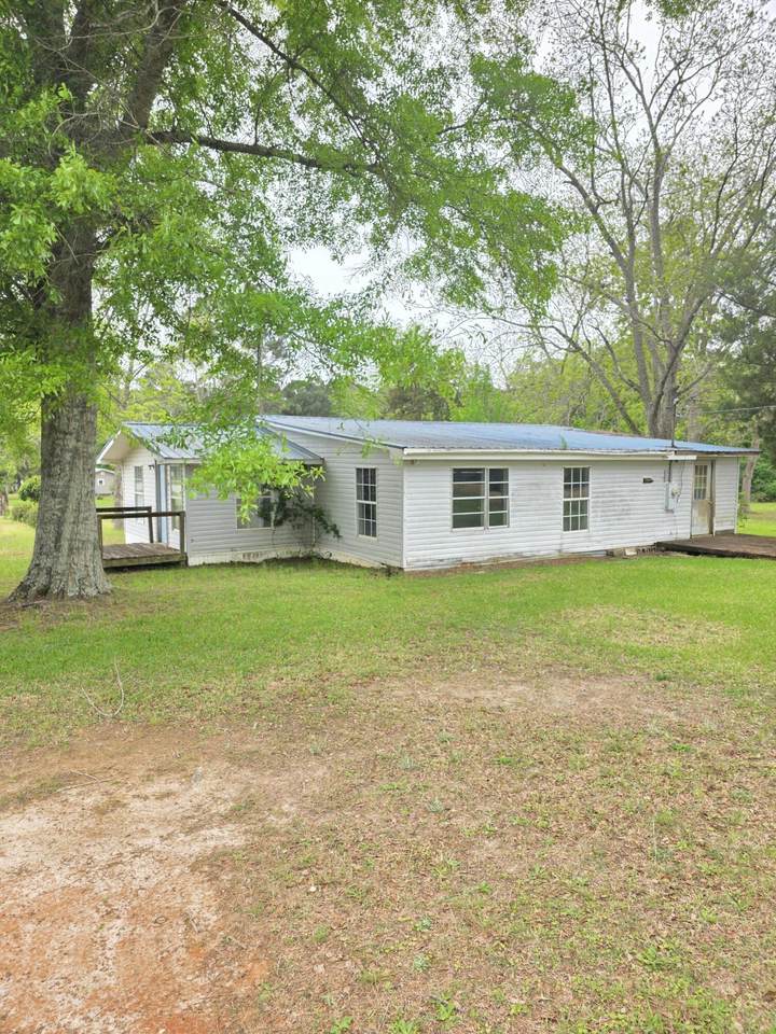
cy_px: 517
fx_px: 687
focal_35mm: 23
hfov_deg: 58.9
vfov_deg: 73.9
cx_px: 388
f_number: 1.7
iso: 40
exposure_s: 1/359
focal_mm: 6.3
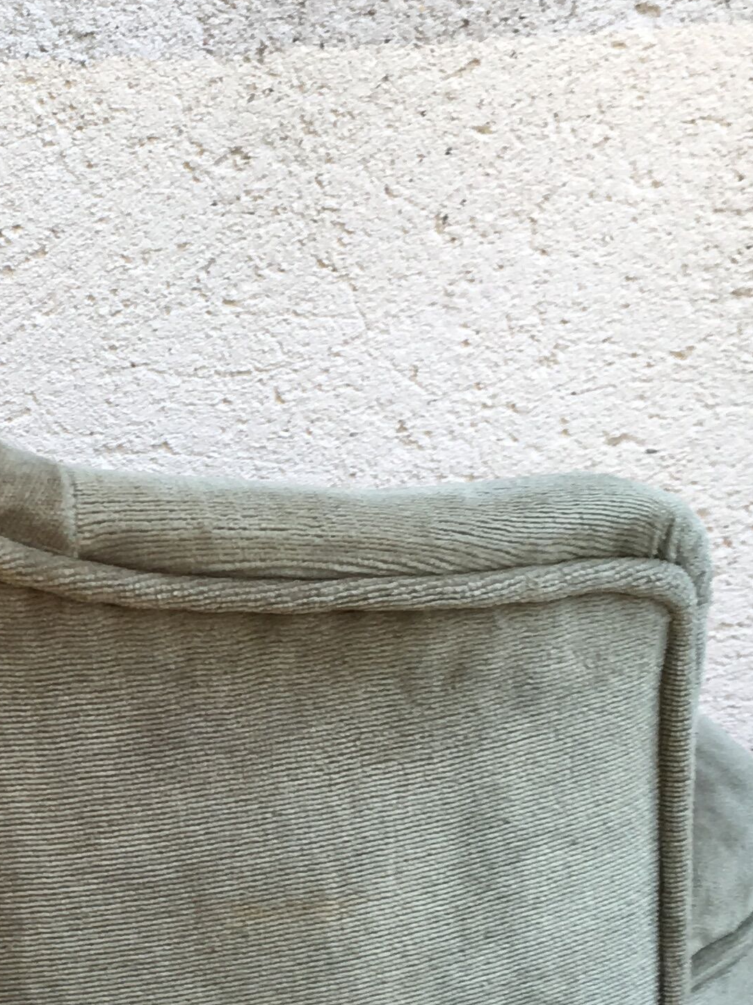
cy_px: 683
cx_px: -47
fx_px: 2349
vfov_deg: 24.0
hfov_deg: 17.7
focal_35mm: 81
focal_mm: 4.15
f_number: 2.2
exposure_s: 1/100
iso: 32
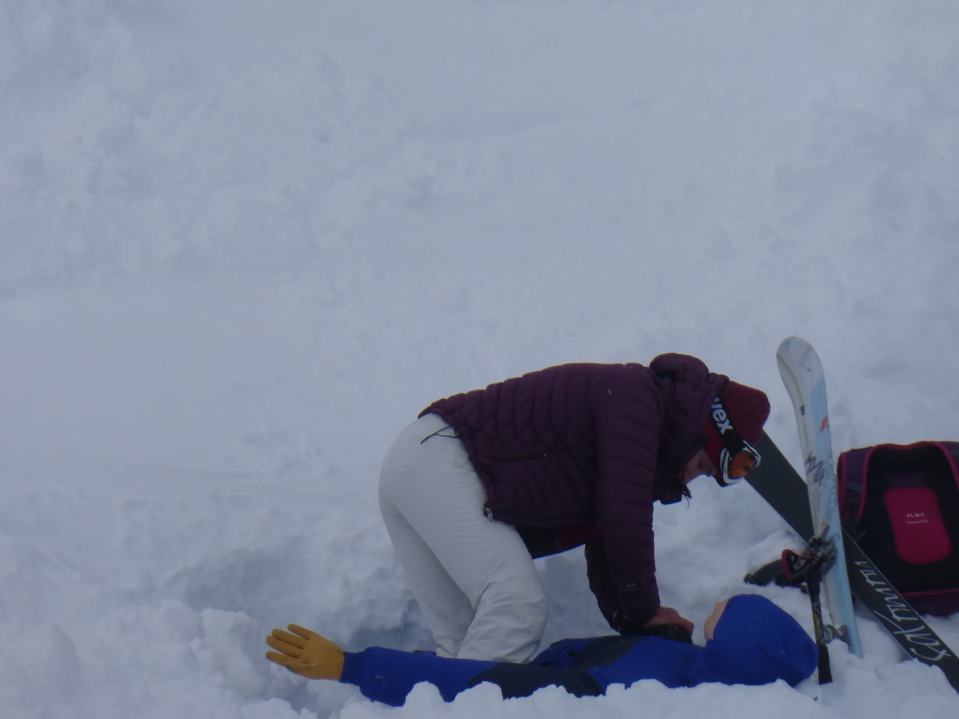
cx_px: 480
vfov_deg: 2.8
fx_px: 14628
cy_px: 360
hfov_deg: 3.8
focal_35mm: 528
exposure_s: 1/500
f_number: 6.4
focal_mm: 86
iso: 100
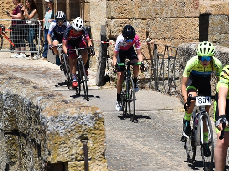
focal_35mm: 233
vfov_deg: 6.4
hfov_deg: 8.5
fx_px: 1541
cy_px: 106
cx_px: 154
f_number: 6.3
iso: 400
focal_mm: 90
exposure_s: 1/1600
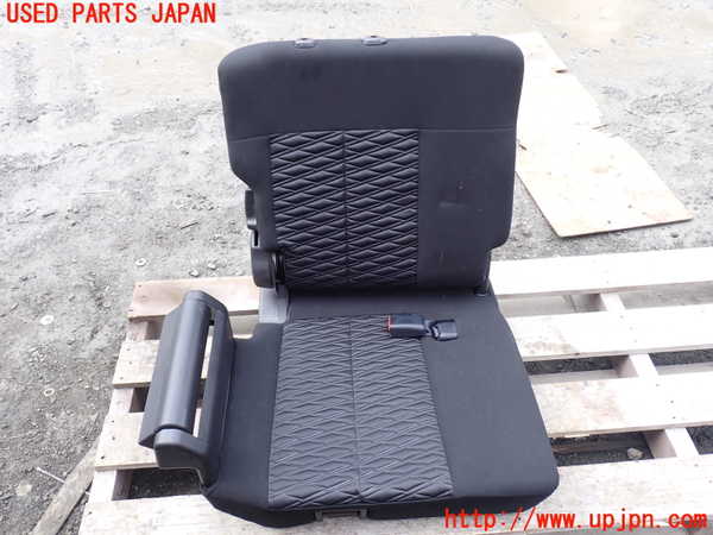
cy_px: 268
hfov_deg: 60.0
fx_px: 618
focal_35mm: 30
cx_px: 356
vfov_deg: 46.8
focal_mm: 5.4
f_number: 3.2
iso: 100
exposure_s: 1/200
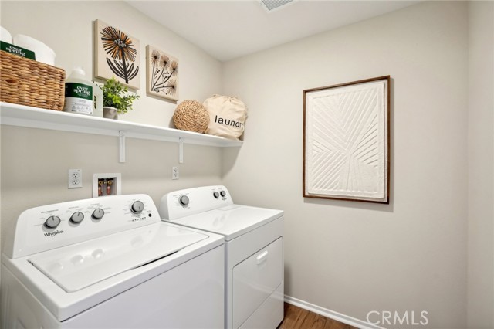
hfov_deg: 96.8
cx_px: 247
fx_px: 219
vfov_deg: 73.7
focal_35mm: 16
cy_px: 164
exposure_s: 1/15
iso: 400
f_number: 8
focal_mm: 16
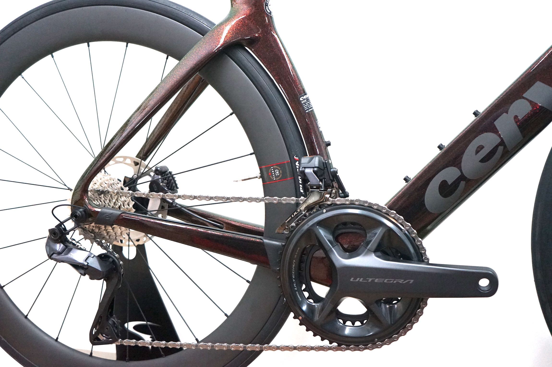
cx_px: 276
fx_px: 536
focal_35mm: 35
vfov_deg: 37.8
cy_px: 184
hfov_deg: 54.5
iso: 3200
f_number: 4
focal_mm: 35
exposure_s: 1/160
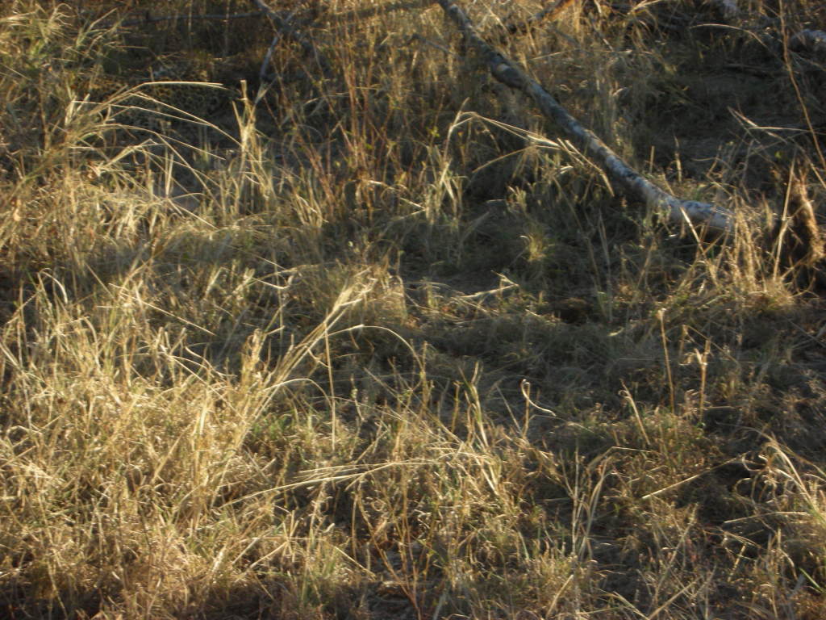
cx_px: 413
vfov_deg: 14.1
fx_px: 2505
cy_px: 310
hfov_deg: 18.7
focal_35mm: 105
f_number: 5.4
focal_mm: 17.4
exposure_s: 1/120
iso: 120
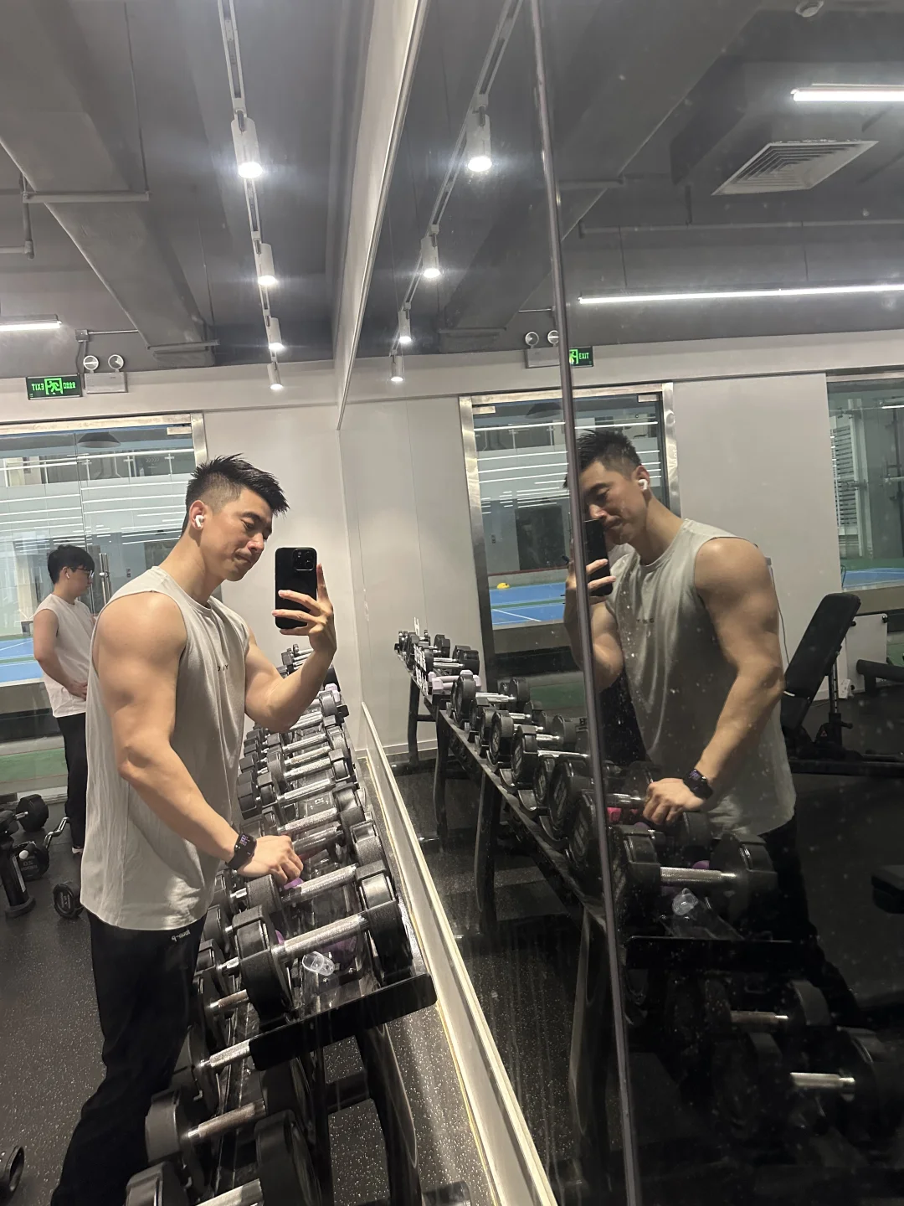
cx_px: 452
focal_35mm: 24
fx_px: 836
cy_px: 603
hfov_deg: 56.8
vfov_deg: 71.6
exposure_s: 1/50
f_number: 1.78
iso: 640
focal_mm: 6.86
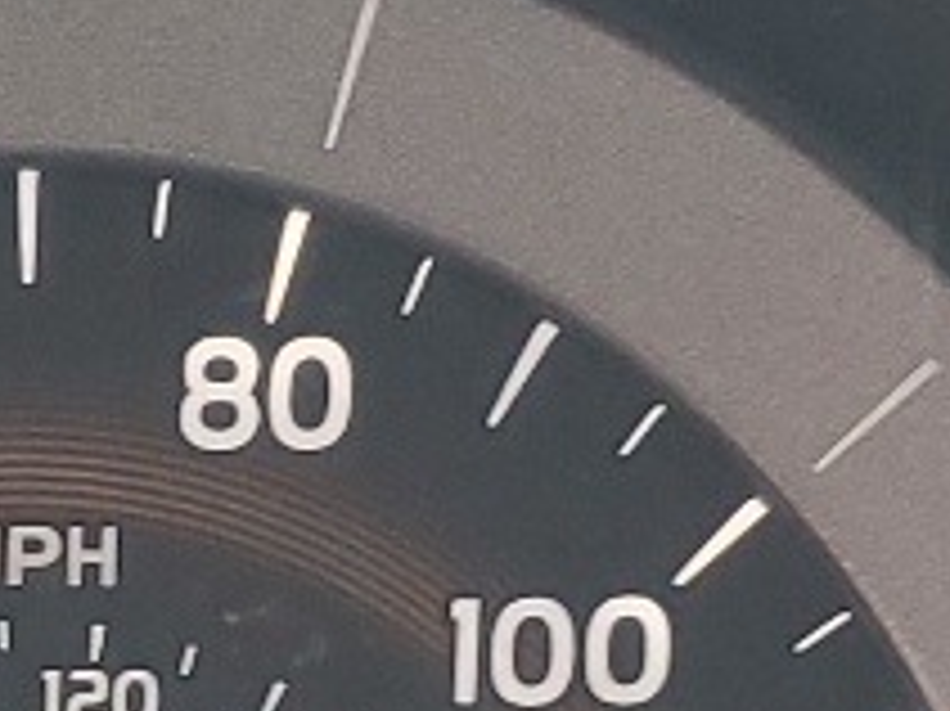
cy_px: 666
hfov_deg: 10.0
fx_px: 5403
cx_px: 54
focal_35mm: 197
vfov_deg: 7.5
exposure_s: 1/60.2
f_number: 1.5
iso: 60
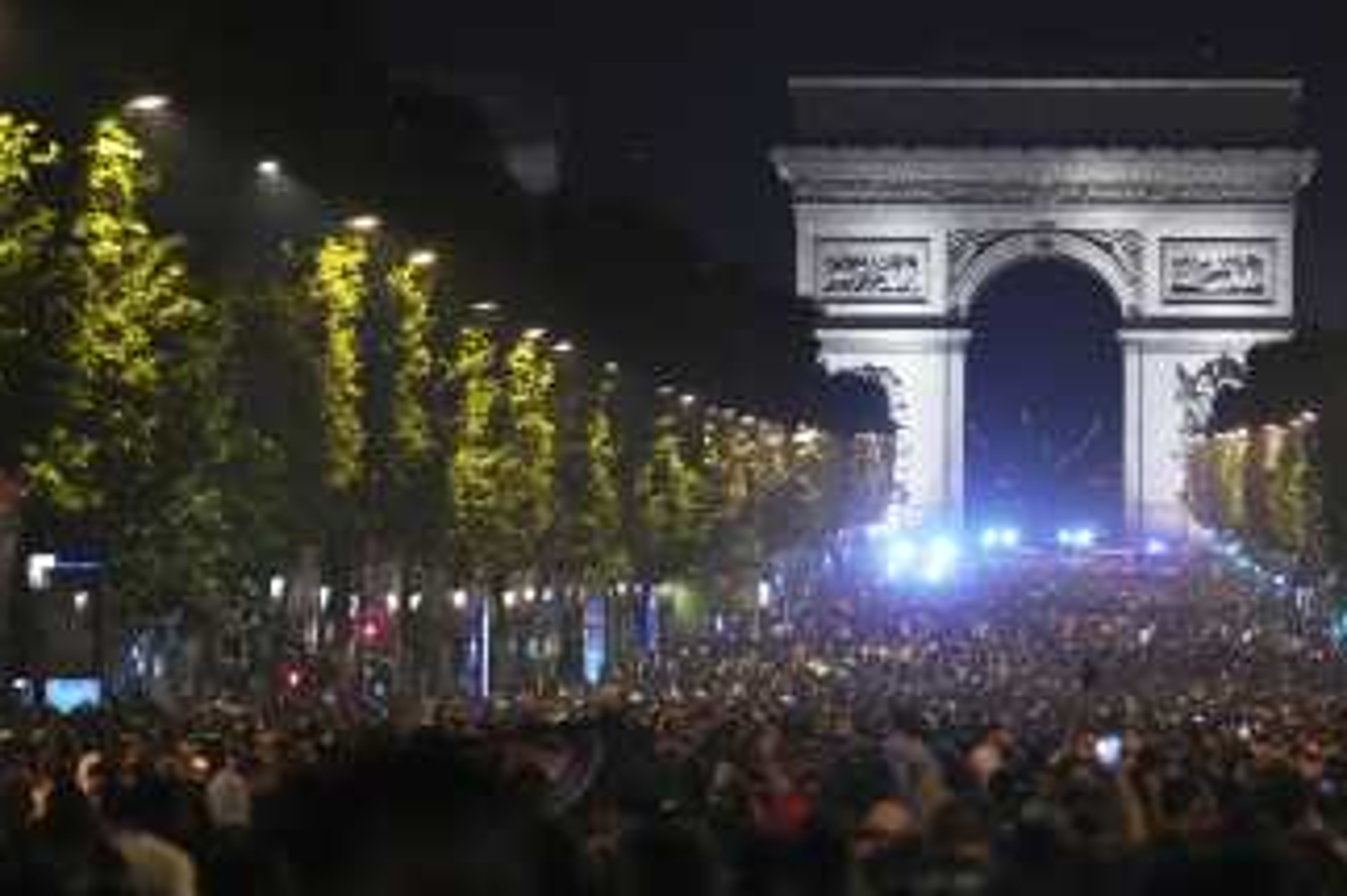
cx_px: 1105
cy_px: 229
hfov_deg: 5.5
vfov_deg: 3.7
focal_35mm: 372
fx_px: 13911
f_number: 2.8
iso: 4000
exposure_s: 1/125
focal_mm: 200
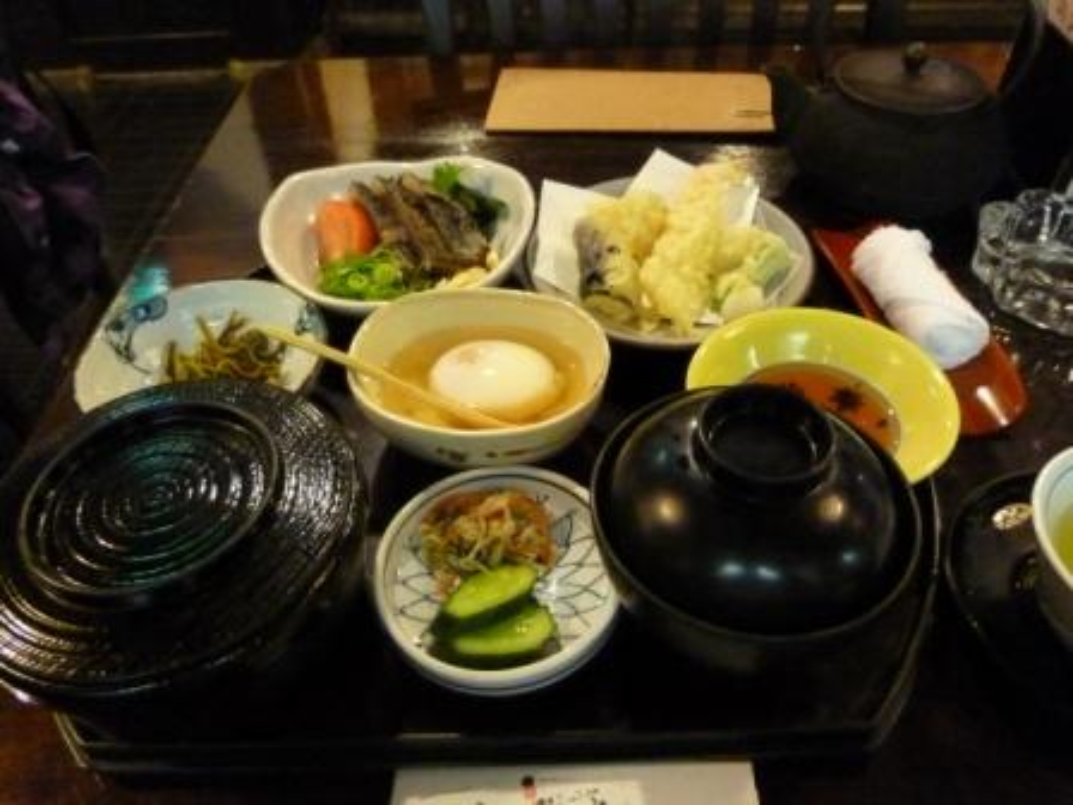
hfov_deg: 69.4
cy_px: 402
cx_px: 536
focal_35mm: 25
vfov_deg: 54.9
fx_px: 775
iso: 1000
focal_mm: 4.5
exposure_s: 1/15
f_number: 3.3
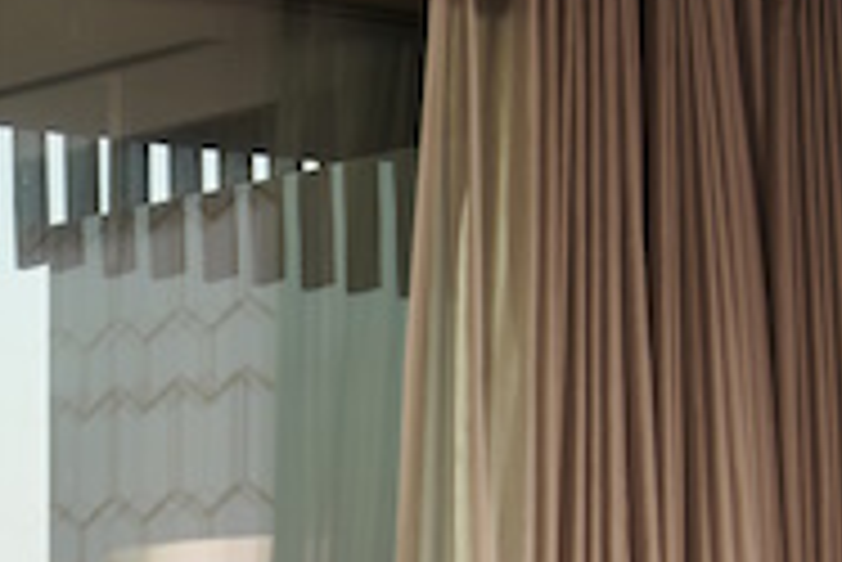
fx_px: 4330
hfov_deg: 10.9
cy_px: 1583
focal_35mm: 185
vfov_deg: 6.8
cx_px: -158
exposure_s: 1/4
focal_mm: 24
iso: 100
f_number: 11
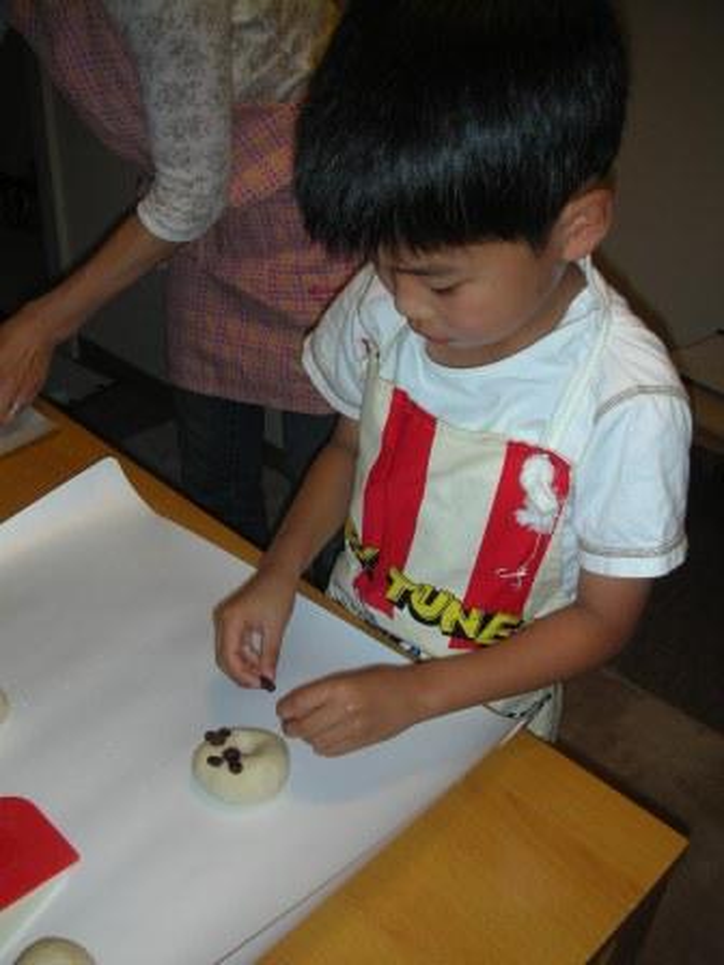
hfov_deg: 40.7
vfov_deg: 52.6
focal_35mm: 35
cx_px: 362
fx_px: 976
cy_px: 482
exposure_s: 1/60.1
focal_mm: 5.8
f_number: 3
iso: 50
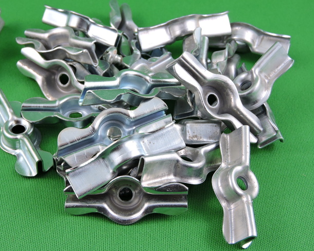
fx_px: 632
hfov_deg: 27.9
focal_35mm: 68
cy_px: 105
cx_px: 133
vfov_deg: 22.5
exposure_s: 1/30
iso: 125
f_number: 4
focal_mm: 9.9
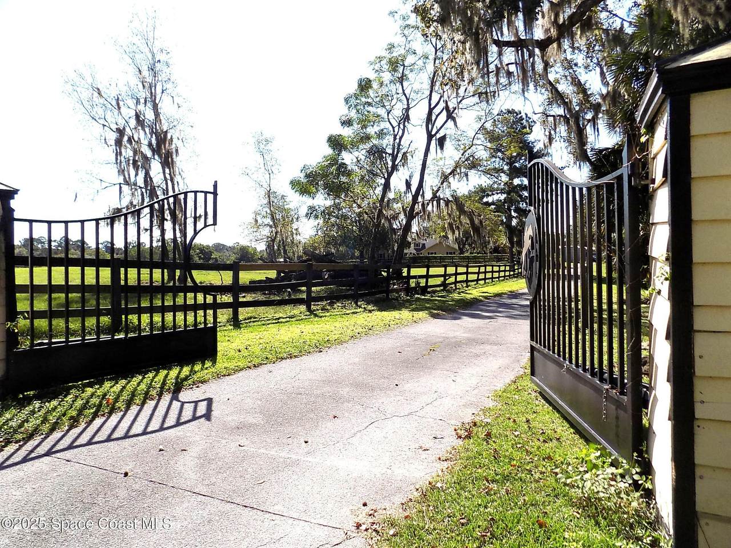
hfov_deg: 73.9
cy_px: 274
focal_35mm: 23
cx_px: 366
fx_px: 486
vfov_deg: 58.9
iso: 80
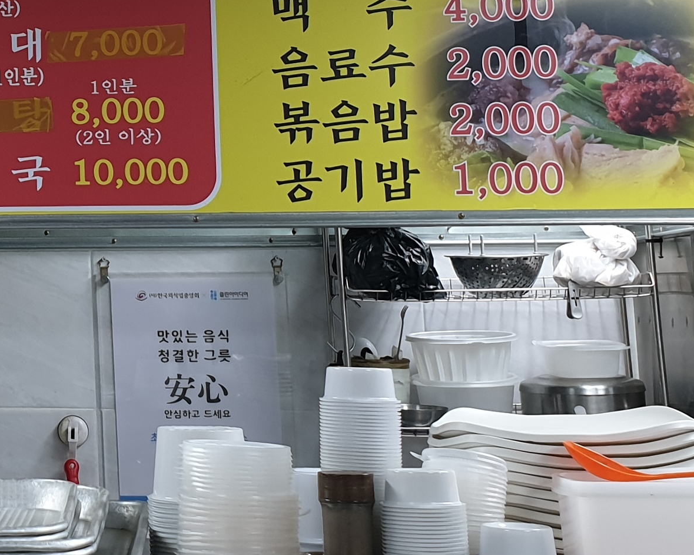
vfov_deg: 24.0
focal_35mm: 62
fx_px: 1273
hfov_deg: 27.4
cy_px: 68
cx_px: -105
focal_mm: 4.3
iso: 80
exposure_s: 1/60
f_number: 2.4
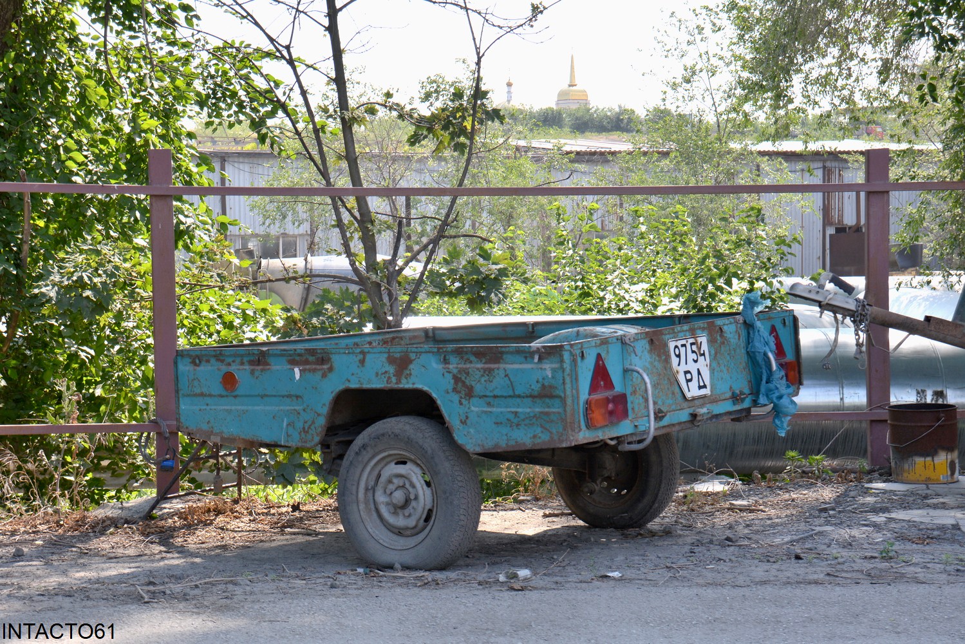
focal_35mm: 78
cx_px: 482
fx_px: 2091
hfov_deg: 26.0
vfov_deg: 17.5
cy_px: 322
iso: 200
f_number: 8
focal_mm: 52
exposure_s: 1/250
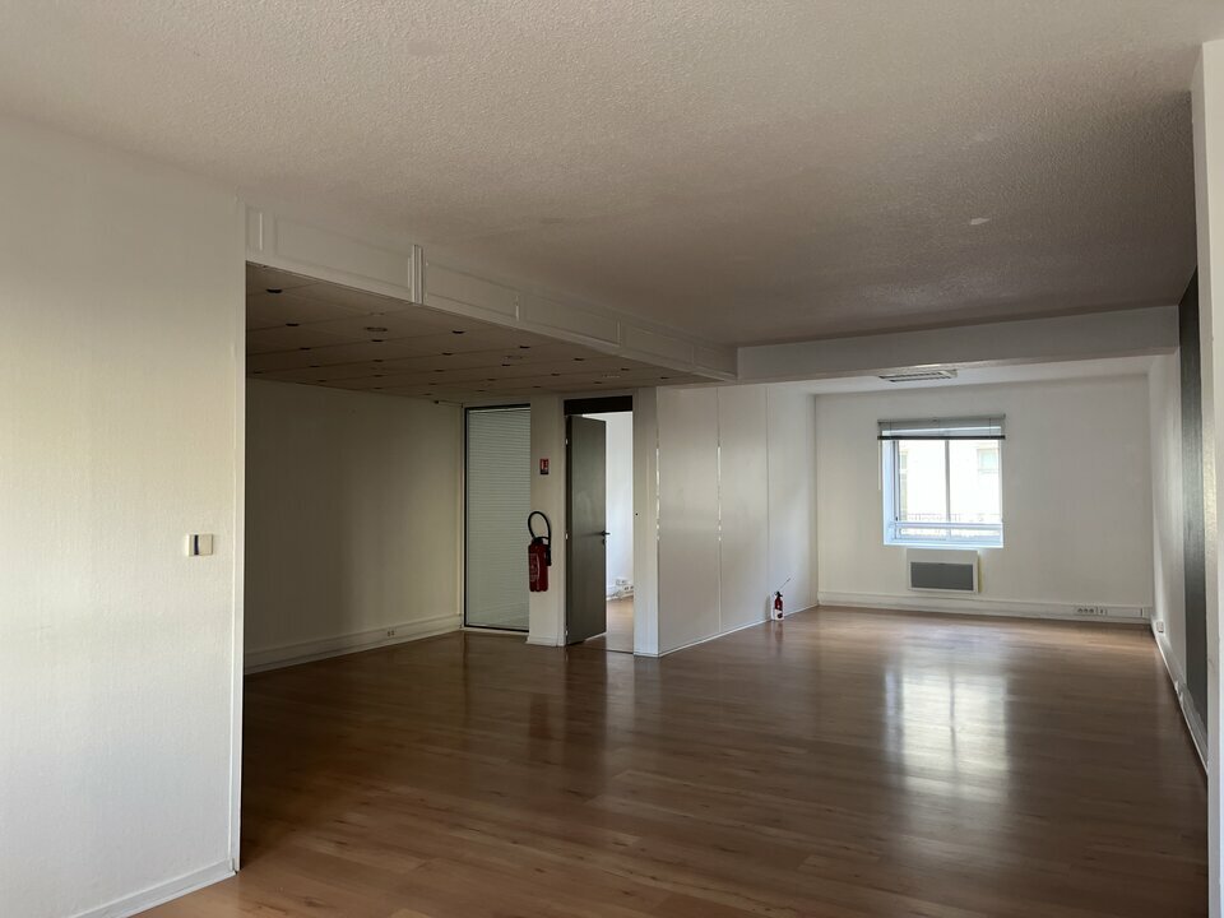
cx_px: 612
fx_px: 919
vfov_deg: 53.1
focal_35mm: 26
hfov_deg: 67.3
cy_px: 459
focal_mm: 5.1
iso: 125
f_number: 1.6
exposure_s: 1/104
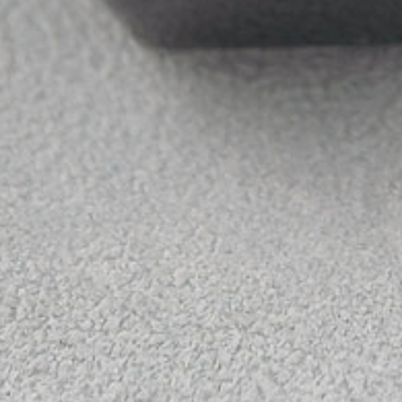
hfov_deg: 3.9
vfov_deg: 3.9
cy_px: -677
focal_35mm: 445
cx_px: 559
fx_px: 5847
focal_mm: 22.48
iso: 125
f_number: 2.67
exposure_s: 1/160
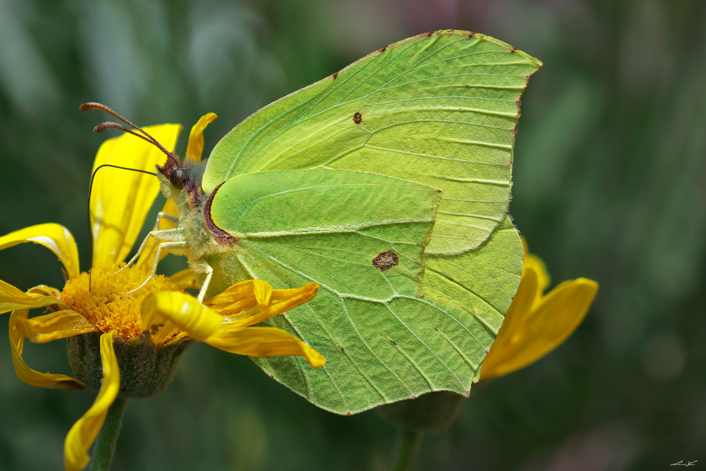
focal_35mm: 405
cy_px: 236
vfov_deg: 3.4
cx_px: 353
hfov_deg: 5.1
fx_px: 7942
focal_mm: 150
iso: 160
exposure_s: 1/320
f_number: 9
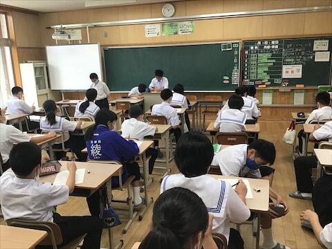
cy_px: 124
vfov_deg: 45.4
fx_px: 297
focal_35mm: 31
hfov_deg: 58.4
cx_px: 166
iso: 32
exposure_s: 1/30
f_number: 2.4
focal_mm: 3.3
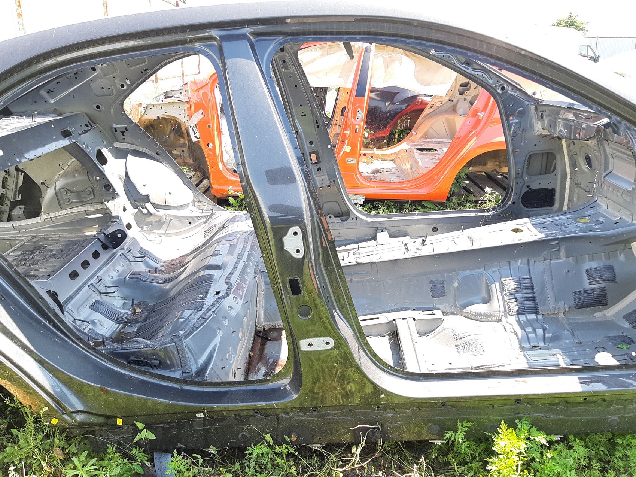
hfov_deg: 65.3
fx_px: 496
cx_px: 318
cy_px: 238
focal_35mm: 27
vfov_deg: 51.3
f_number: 1.7
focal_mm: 3.93
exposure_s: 1/245
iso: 40
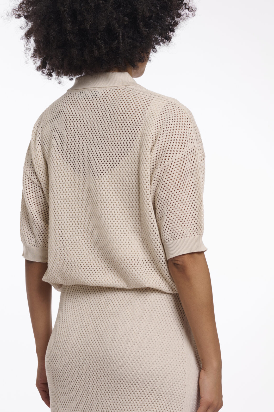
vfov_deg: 23.9
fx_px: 972
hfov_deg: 16.0
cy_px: 194
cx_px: 104
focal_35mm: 85
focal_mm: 64
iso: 125
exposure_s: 1/160
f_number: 8
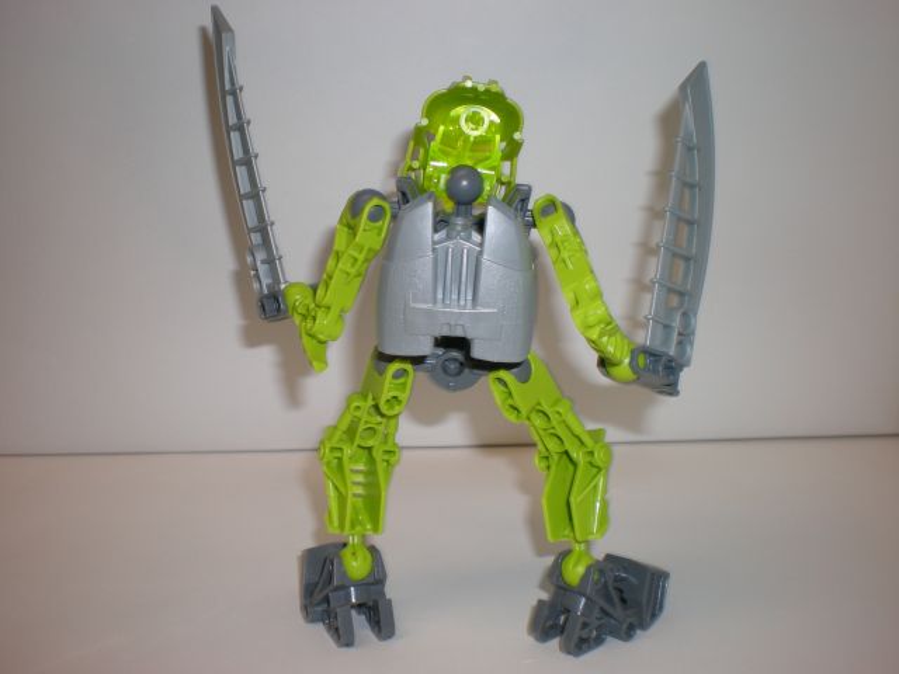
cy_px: 337
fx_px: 987
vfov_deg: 37.7
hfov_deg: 49.0
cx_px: 450
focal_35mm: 38
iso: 64
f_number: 4.6
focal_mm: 6.3
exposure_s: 1/34.6
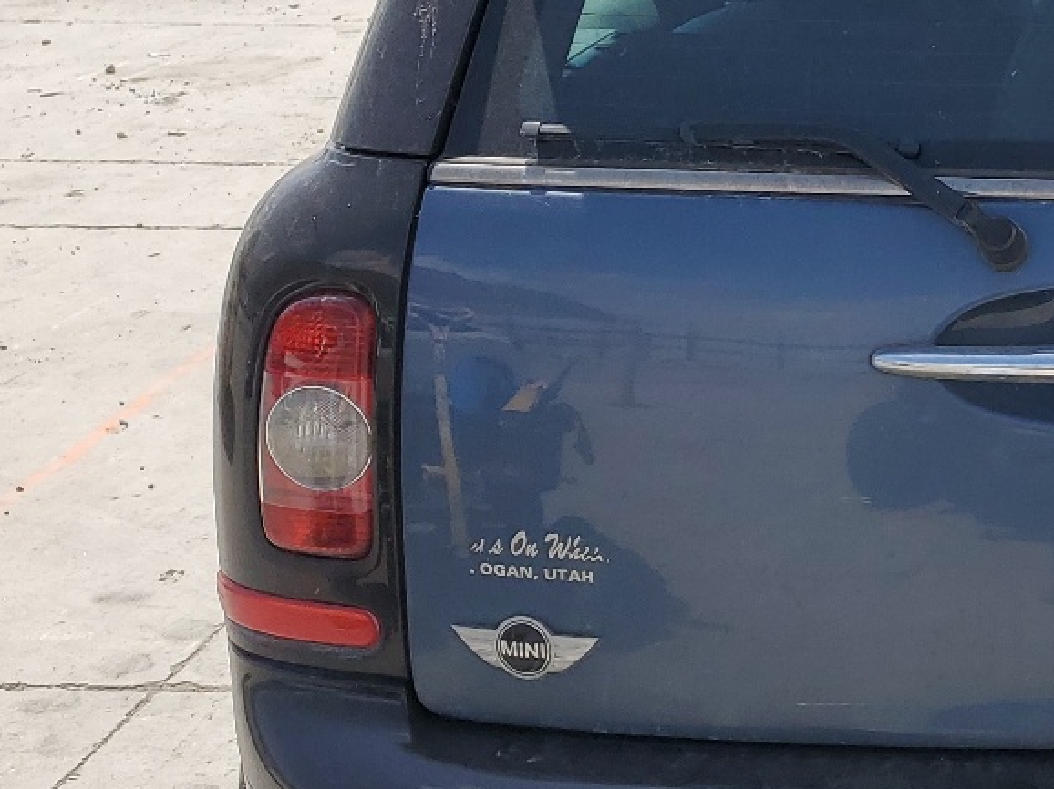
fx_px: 2191
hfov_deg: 25.1
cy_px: 317
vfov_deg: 20.4
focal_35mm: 72
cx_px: 1160
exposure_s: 1/3333
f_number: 1.5
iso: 50
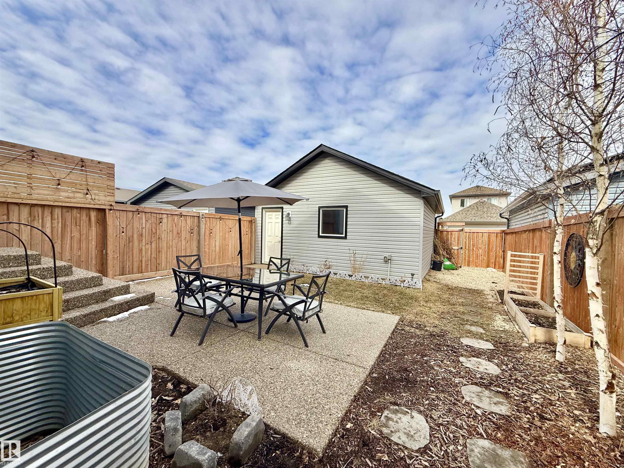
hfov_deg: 102.1
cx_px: 312
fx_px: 252
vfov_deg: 85.7
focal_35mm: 14
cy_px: 234
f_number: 2.2
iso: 50
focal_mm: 2.22
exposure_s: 1/1901
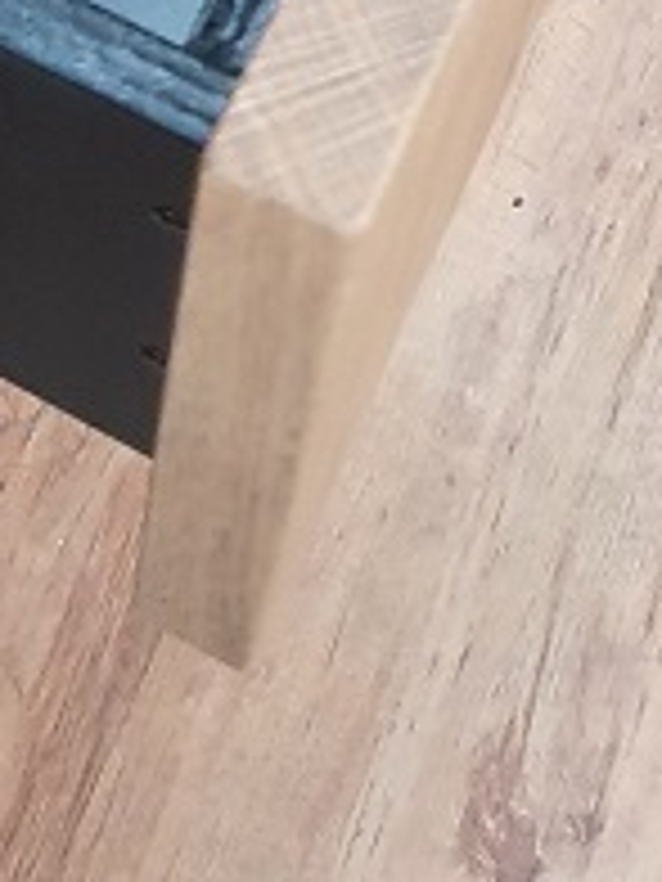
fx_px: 2703
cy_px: -702
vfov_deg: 15.8
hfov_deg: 13.4
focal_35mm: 106
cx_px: -212
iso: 500
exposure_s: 1/50
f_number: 1.5
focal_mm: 4.32
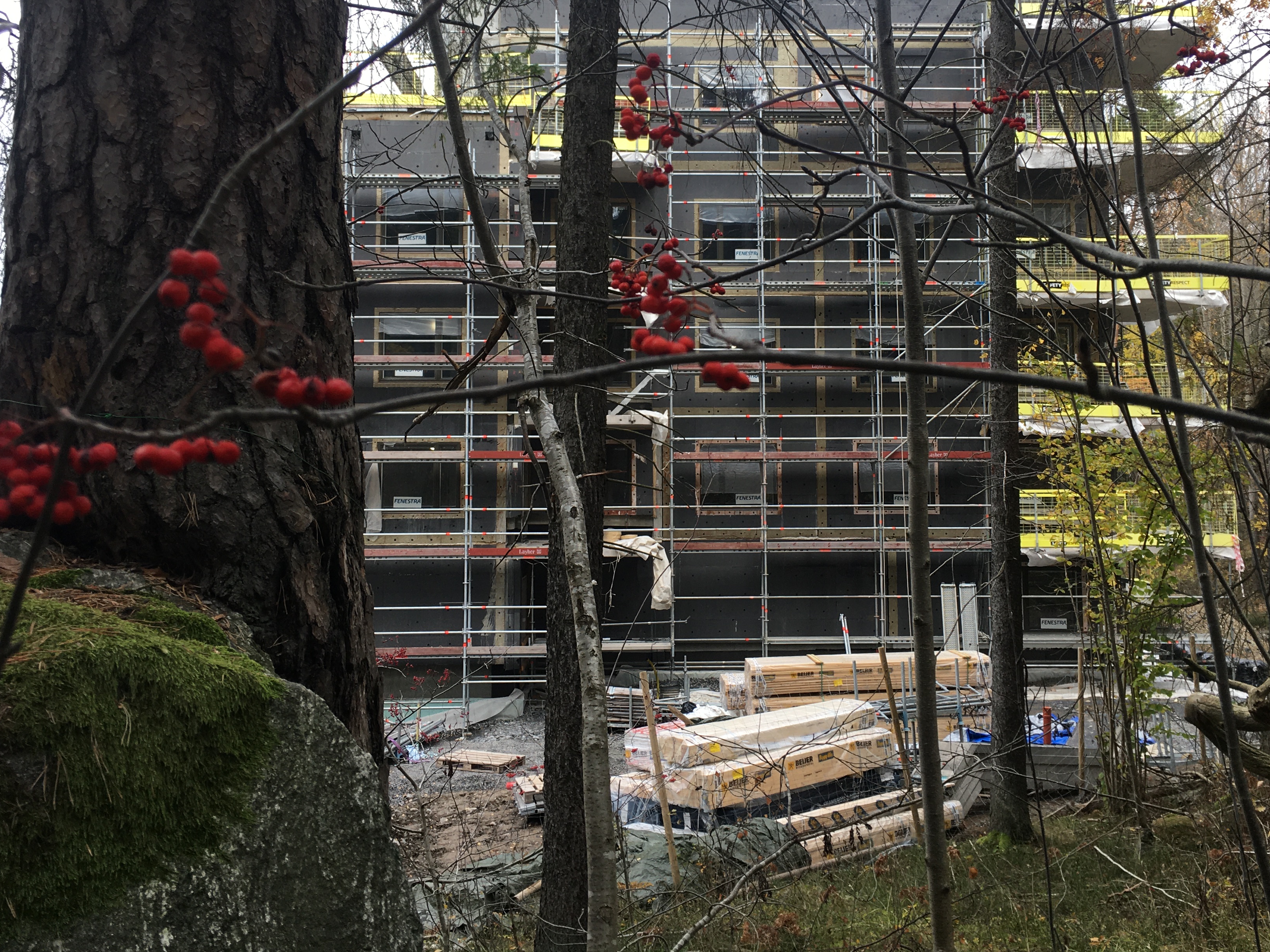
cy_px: 365
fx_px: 1321
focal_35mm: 36
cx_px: 685
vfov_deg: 39.4
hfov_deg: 51.3
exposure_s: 1/111
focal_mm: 4.15
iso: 25
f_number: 2.2
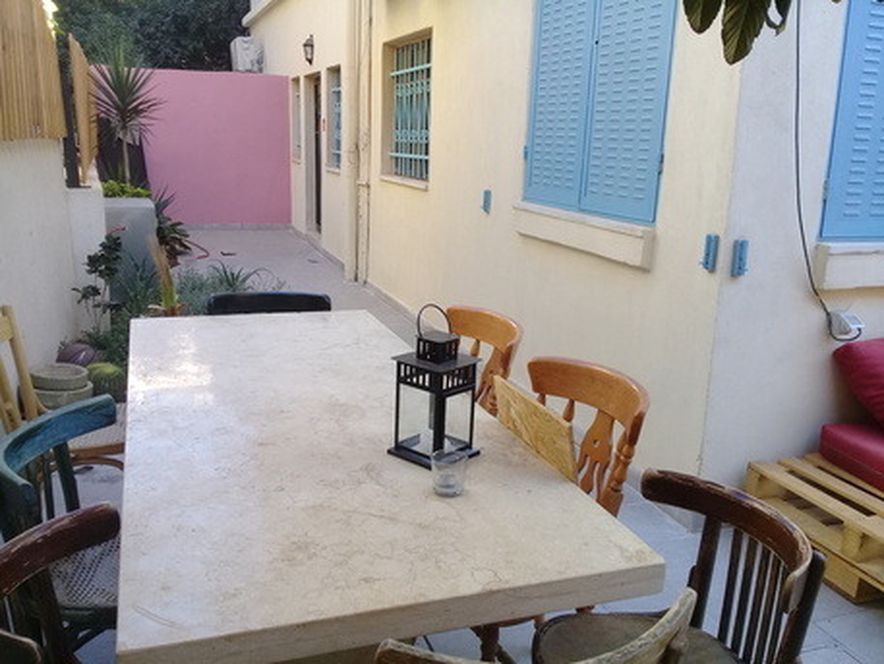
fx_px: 792
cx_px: 442
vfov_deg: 45.5
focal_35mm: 31
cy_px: 332
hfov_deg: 58.3
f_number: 2.2
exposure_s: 1/120
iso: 64
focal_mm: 3.3
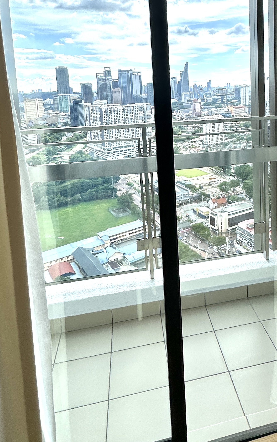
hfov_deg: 43.2
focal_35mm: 28
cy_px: 124
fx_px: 338
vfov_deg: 63.5
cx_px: 207
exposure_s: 1/882
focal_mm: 2.22
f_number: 2.2
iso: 50
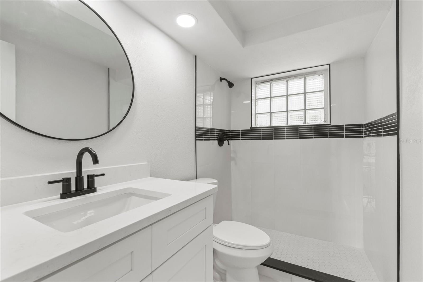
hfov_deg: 100.4
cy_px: 141
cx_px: 212
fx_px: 176
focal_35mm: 15
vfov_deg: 77.3
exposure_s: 1/30
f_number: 7.1
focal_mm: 10
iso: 400
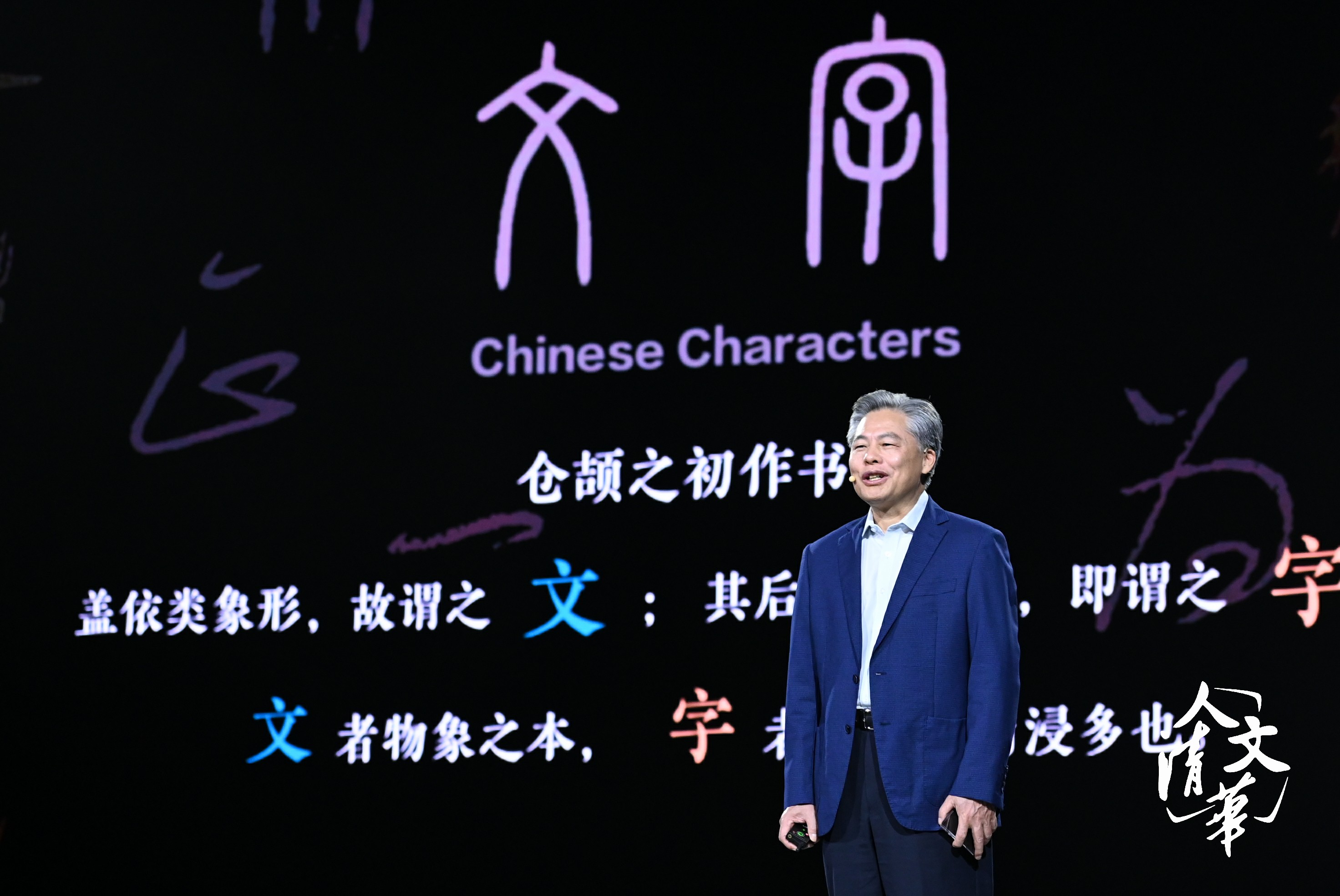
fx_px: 3911
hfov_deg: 19.4
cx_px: 670
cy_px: 448
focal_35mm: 105
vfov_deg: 13.1
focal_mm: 70
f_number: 3.2
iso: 2500
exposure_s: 1/200
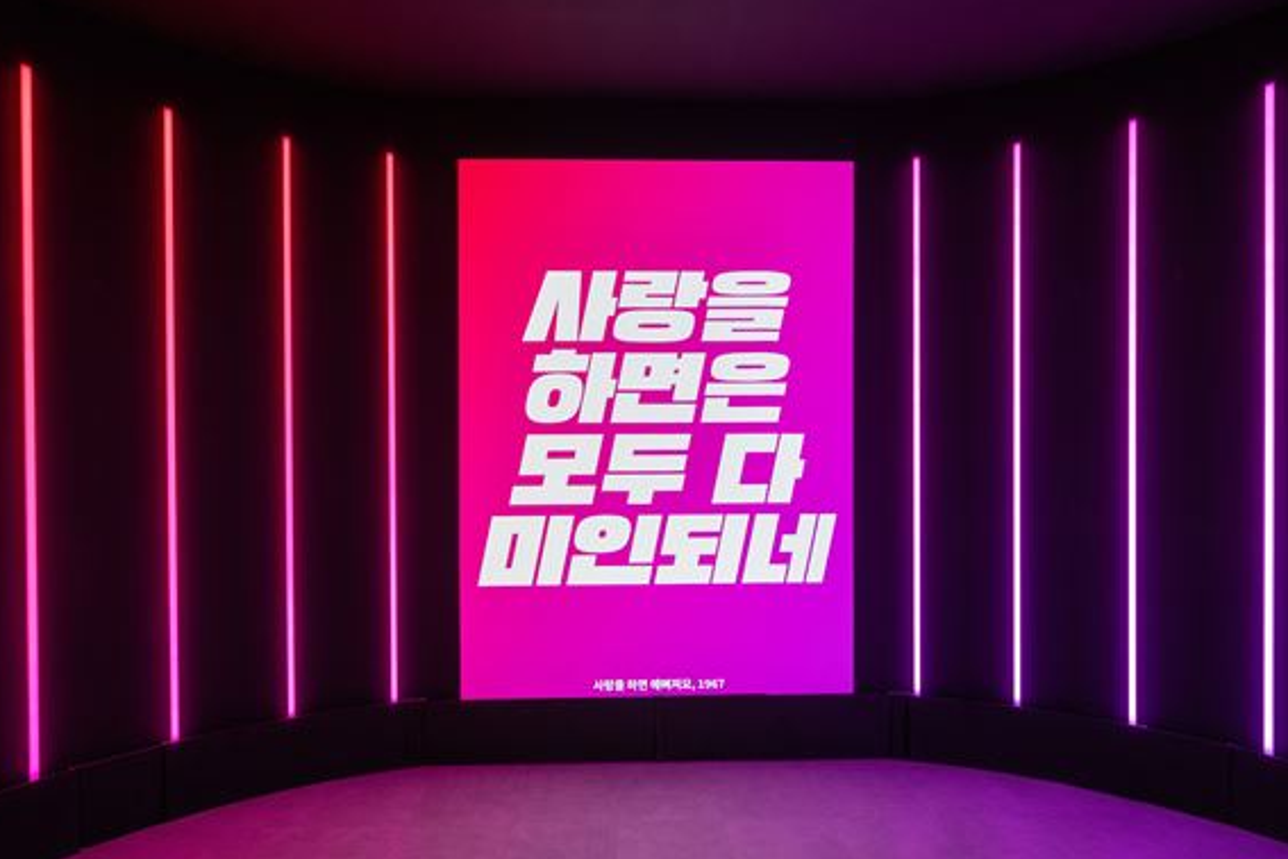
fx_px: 644
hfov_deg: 90.0
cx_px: 647
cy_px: 443
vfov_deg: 67.4
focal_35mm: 18
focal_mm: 17
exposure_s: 1/3
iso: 160
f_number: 8
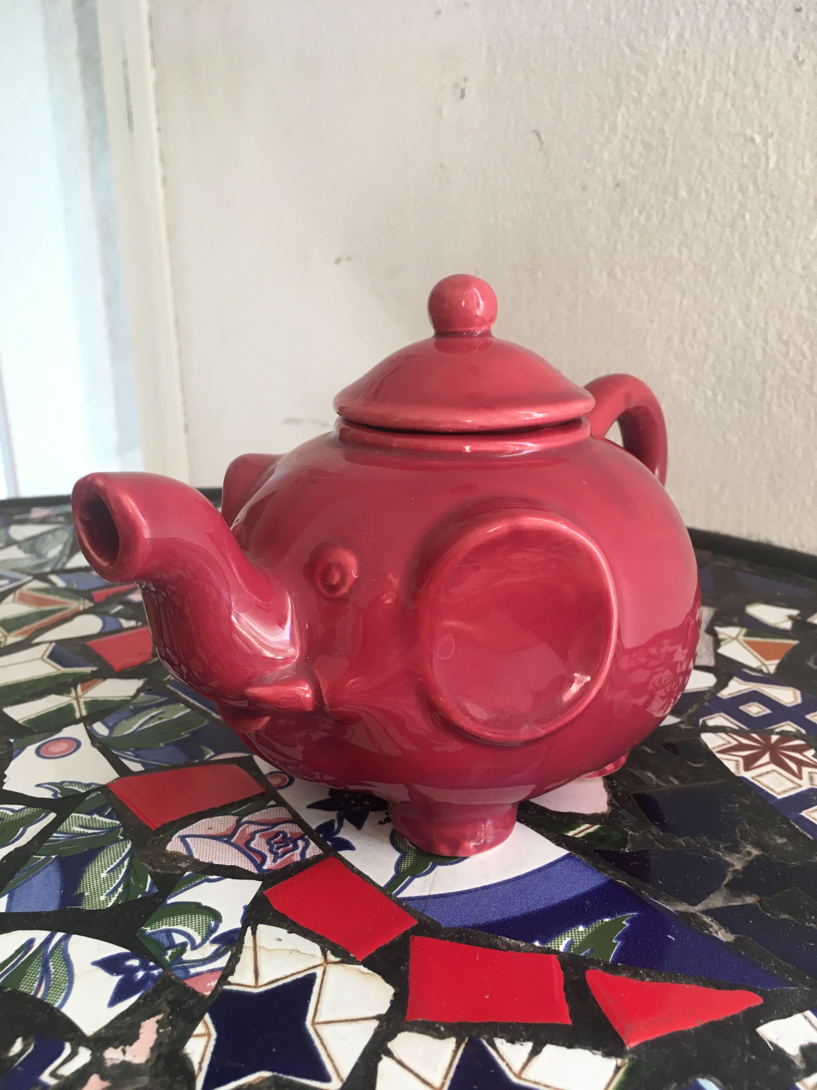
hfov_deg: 48.2
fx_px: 913
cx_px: 408
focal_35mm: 29
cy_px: 545
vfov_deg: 61.7
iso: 40
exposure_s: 1/33
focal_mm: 4.15
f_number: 2.2
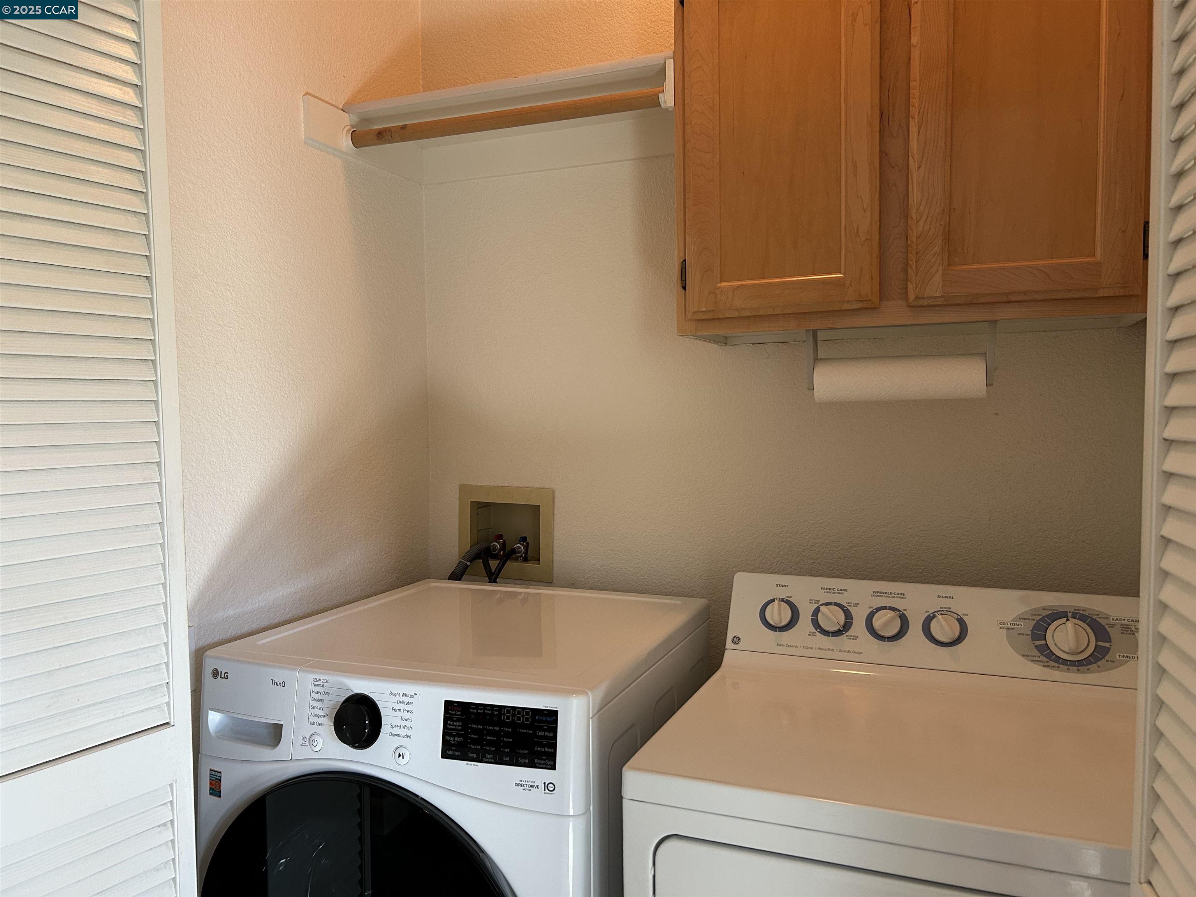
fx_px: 898
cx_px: 598
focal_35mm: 26
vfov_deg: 53.1
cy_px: 448
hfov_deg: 67.3
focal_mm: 5.7
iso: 125
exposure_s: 1/120
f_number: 1.5
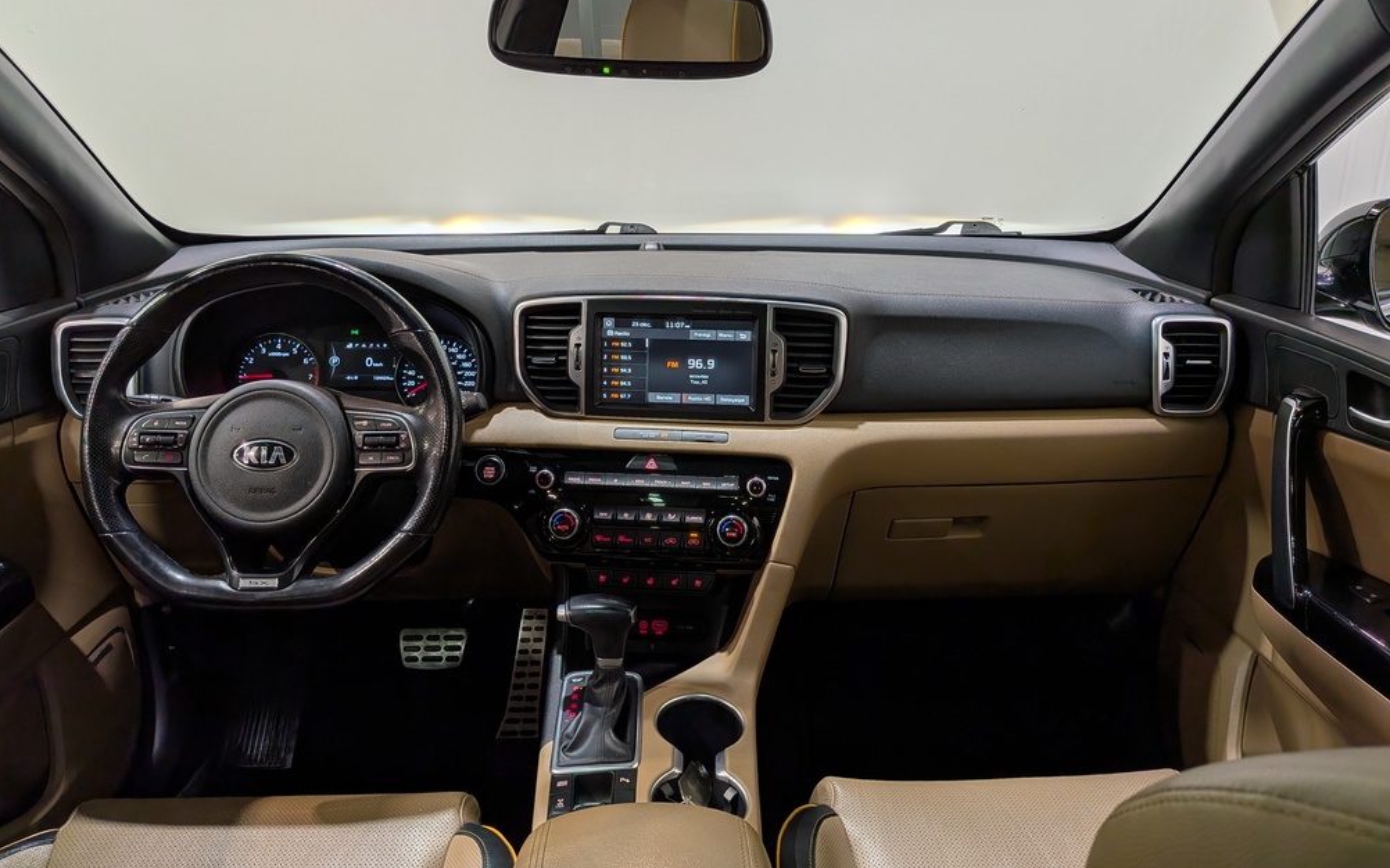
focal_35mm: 26
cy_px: 423
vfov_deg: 47.6
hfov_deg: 70.4
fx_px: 985
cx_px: 683
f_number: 1.7
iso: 32
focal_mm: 4.53
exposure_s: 1/291
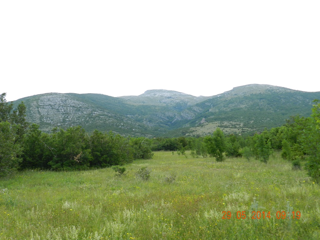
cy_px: 120
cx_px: 160
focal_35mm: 38
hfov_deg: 49.0
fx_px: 351
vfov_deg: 37.7
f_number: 4
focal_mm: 6.7
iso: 160
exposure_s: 1/400
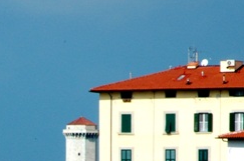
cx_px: 13
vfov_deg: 2.3
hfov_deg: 3.5
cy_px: 233
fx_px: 4011
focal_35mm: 593
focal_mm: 120
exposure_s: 1/60
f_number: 32
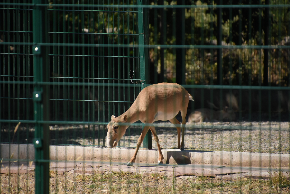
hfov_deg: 4.6
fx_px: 3625
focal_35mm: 450
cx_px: 145
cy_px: 97
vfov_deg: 3.1
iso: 1000
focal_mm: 300
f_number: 6.3
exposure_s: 1/4000
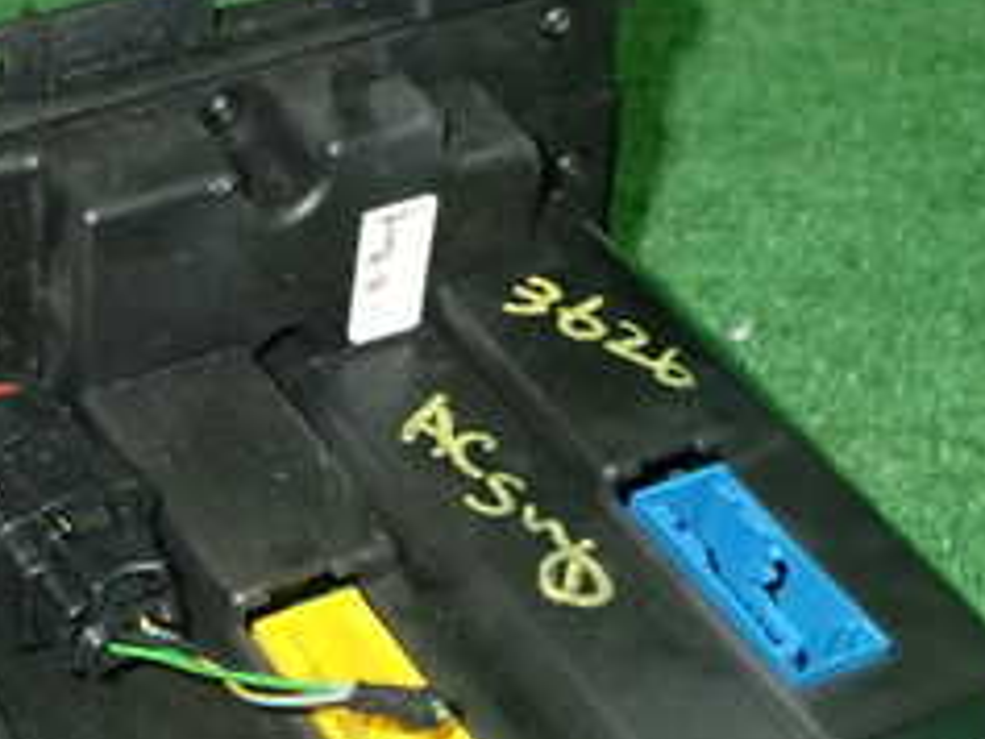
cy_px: 544
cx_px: 154
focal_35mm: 91
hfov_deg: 21.2
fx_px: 2591
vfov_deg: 16.2
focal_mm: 6.37
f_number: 7.1
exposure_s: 1/40
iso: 500
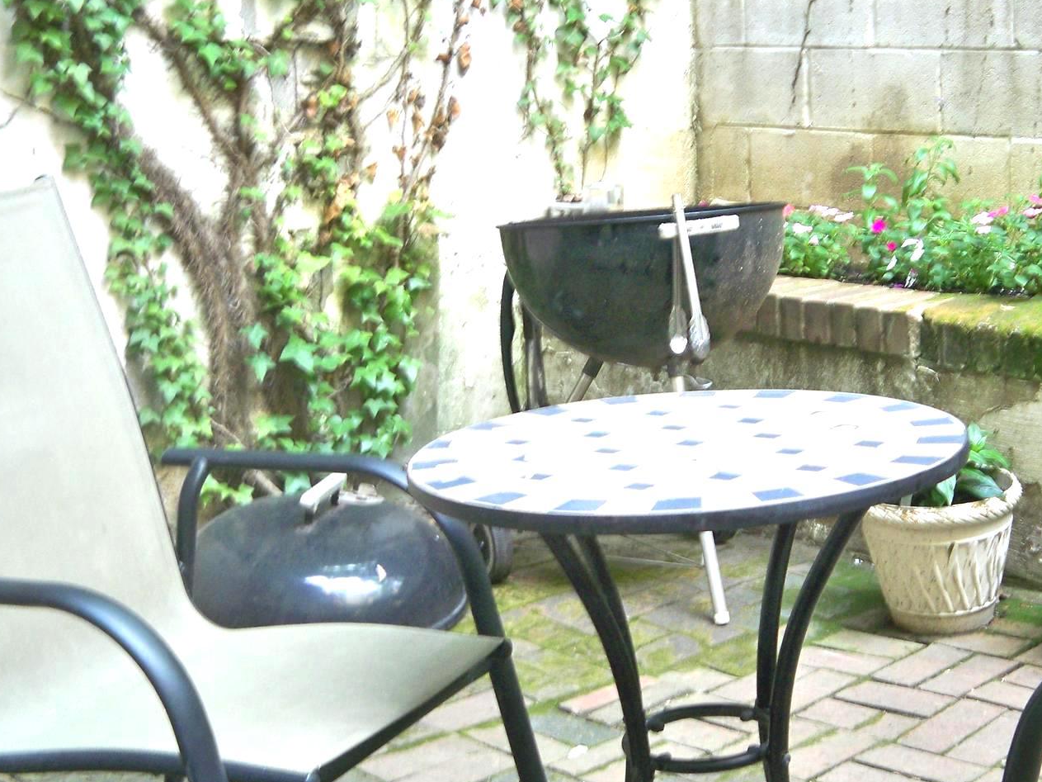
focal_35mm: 60
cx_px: 835
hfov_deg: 31.4
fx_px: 1806
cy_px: 233
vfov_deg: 24.2
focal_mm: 7.9
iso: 125
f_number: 3.1
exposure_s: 1/30
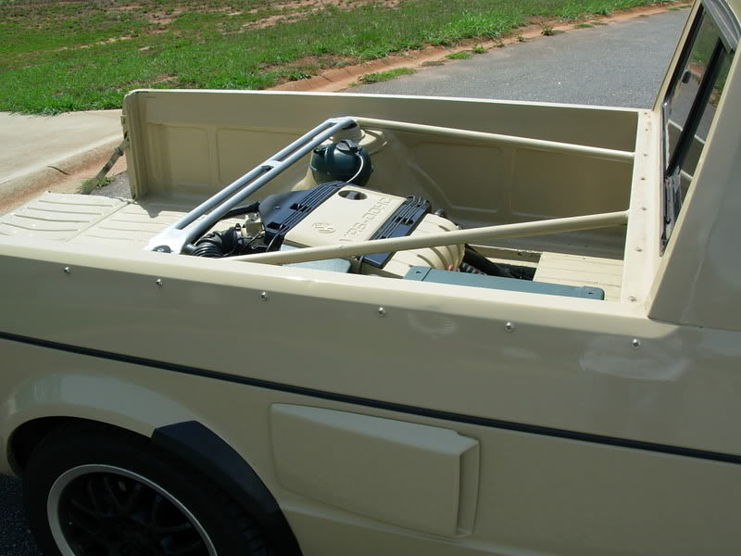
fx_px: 813
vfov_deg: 37.7
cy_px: 278
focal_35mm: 38
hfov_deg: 49.0
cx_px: 370
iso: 50
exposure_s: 1/406
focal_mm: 6.3
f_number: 4.9
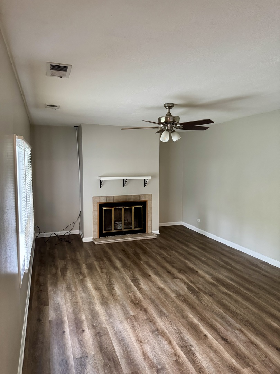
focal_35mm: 24
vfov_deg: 71.6
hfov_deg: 56.8
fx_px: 259
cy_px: 187
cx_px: 140
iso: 640
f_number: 1.78
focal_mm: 6.76
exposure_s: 1/60
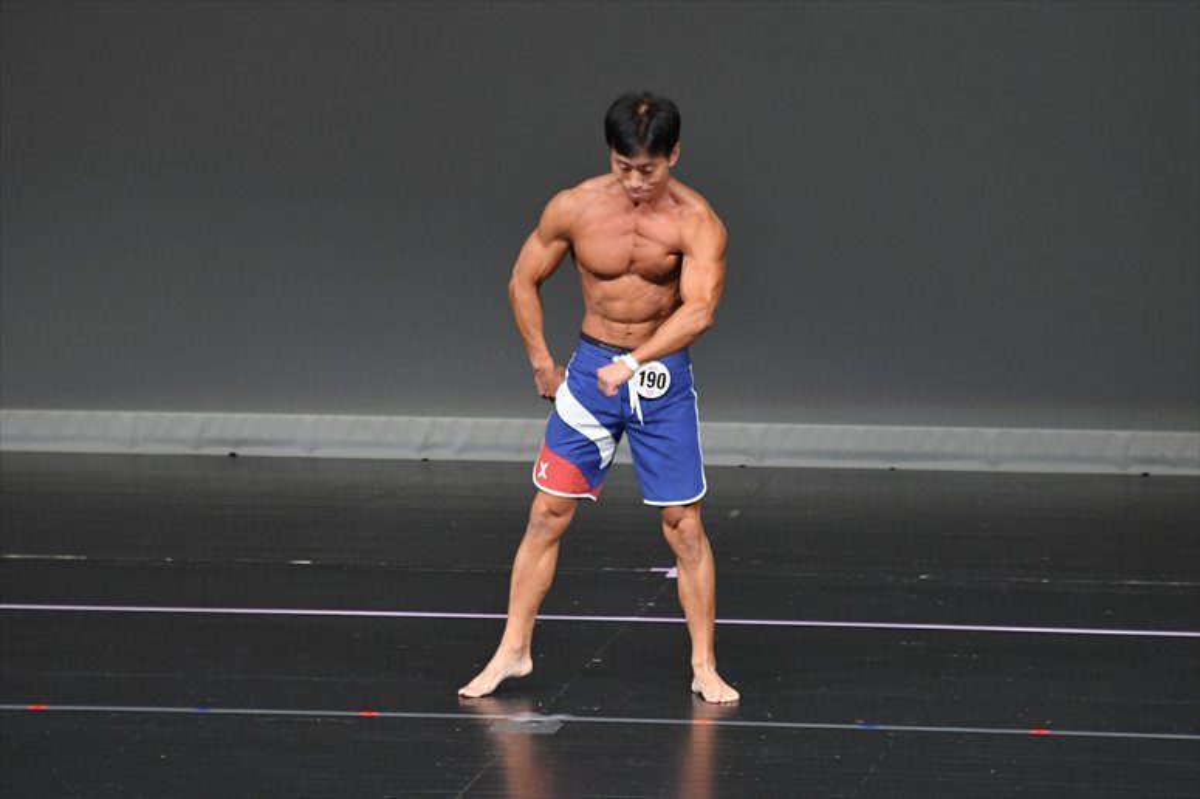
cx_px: 600
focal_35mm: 345
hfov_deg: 6.0
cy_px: 400
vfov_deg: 4.0
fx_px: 11495
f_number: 5.6
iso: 4000
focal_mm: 230
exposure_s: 1/400
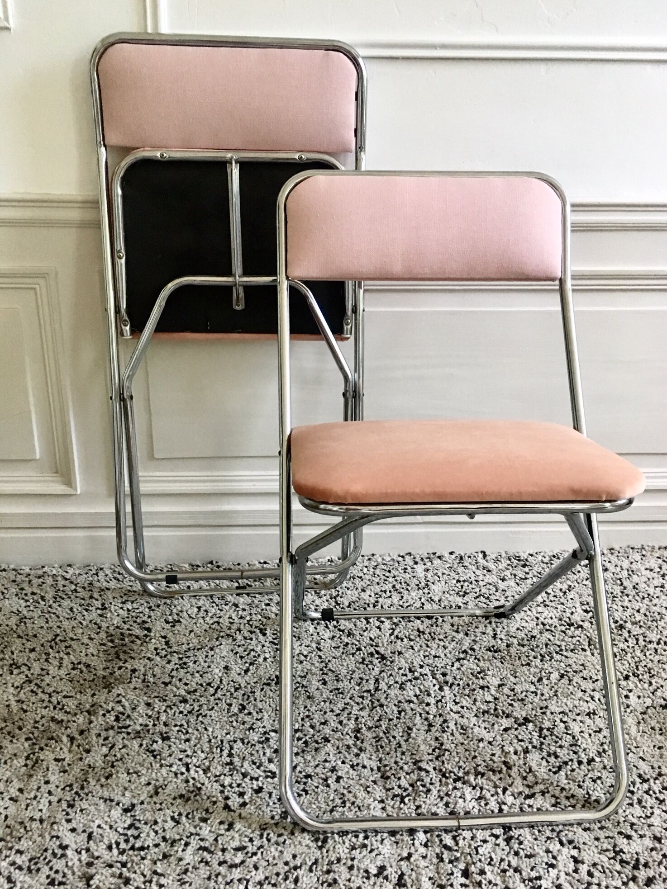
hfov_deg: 48.2
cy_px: 444
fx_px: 745
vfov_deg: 61.7
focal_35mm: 29
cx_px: 334
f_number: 2.2
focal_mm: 4.15
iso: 200
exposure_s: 1/33
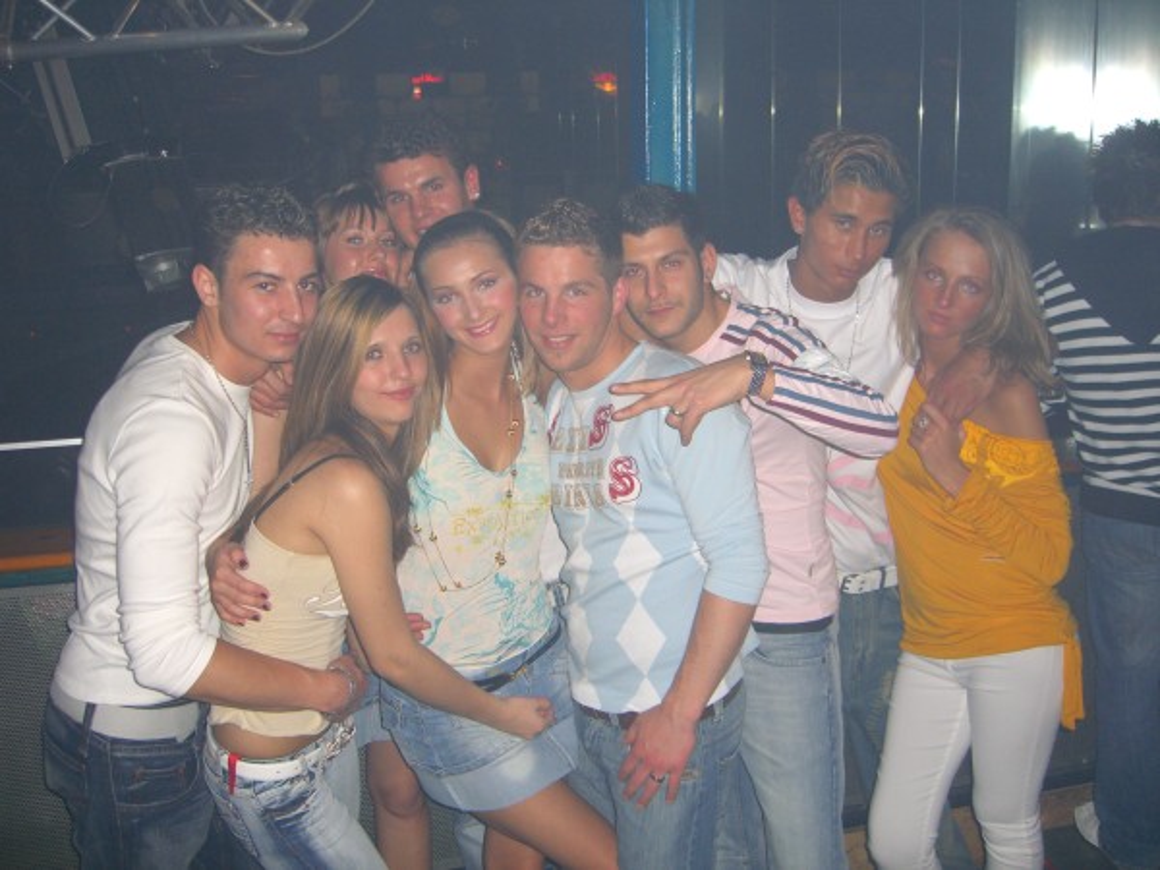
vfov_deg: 37.7
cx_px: 580
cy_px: 435
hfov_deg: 49.0
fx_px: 1273
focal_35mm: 38
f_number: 2.8
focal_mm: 7.9
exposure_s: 1/60
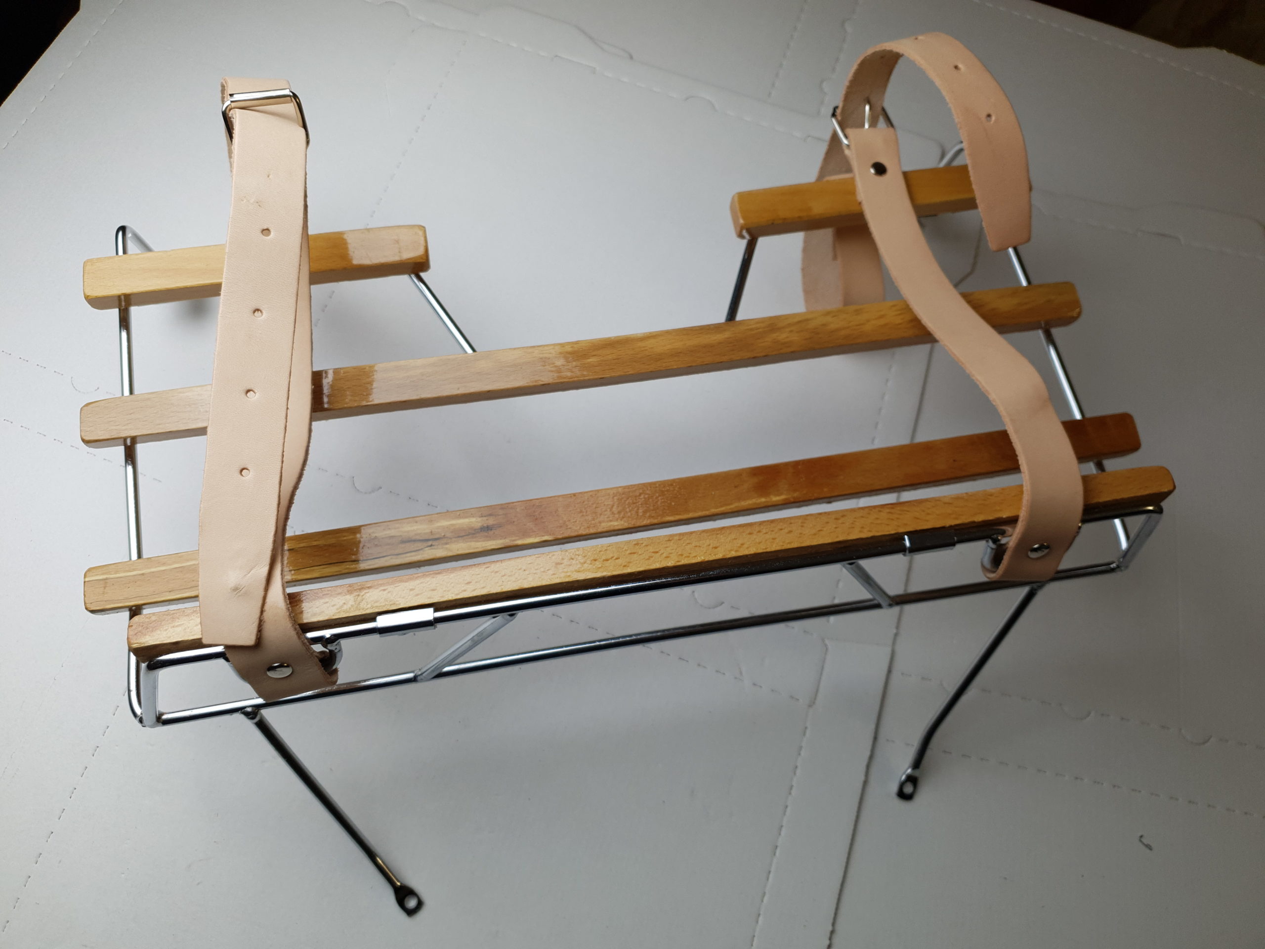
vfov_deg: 53.1
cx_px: 632
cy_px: 474
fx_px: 950
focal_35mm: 26
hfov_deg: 67.3
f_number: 1.5
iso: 50
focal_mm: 4.3
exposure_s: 1/177
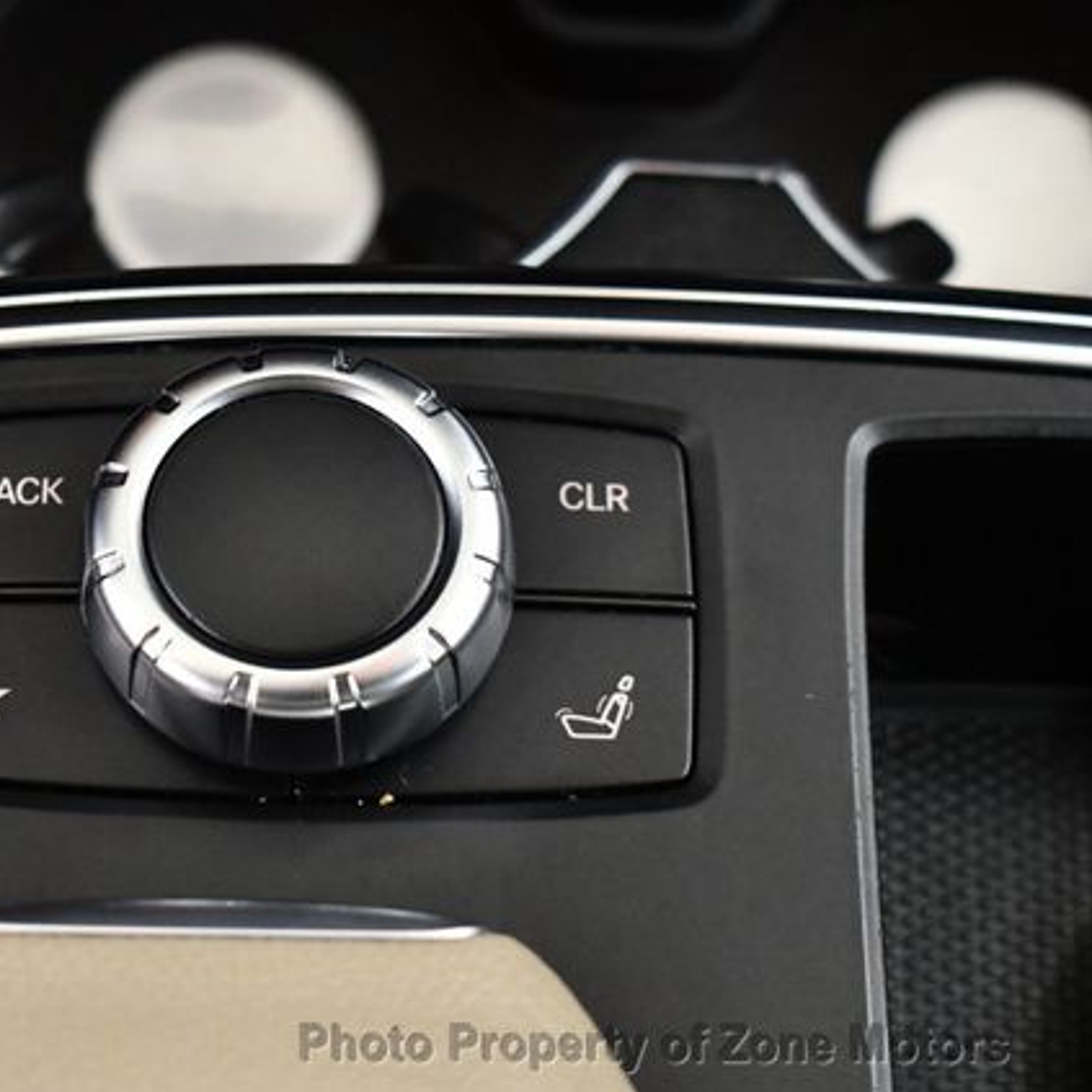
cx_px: 268
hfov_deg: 16.8
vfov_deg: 16.9
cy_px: 542
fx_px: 3676
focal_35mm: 103
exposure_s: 1/60
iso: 3200
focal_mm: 40
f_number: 5
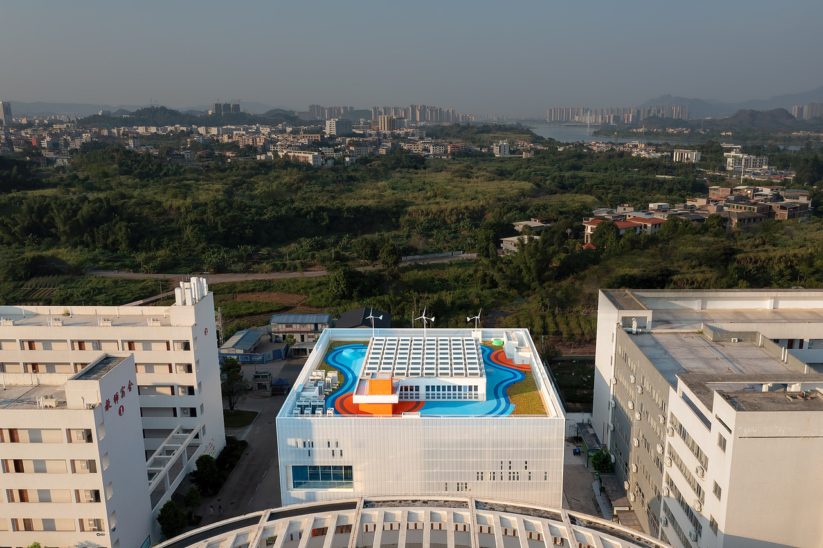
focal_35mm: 28
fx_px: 640
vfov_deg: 46.4
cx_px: 412
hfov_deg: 65.5
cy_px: 274
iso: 100
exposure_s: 1/200
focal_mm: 10.26
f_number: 5.6
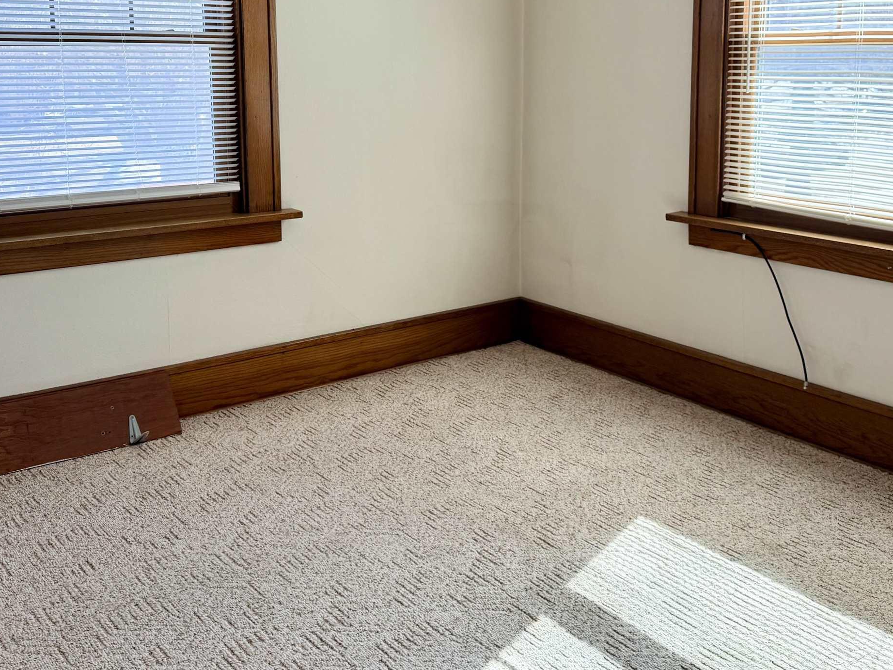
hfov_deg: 46.8
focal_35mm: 40
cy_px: 182
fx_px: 1032
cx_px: 467
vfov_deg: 35.3
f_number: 1.78
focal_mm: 6.76
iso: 80
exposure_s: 1/263
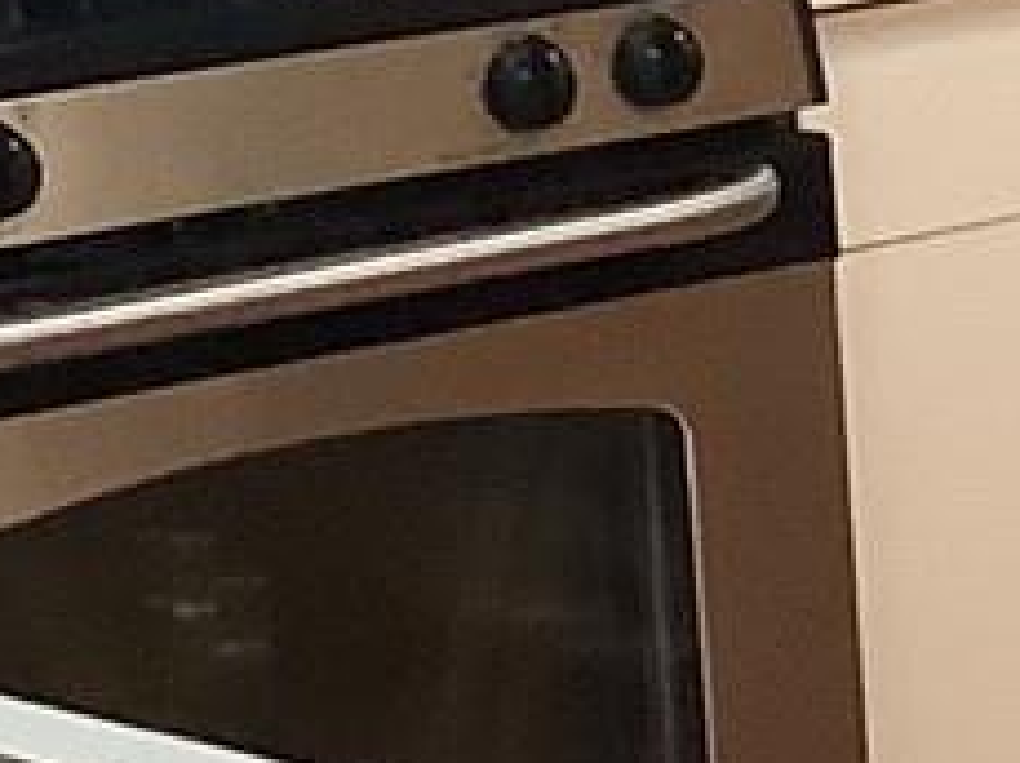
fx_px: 6358
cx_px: 2373
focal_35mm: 216
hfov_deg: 8.5
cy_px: 328
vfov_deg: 6.9
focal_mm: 3.3
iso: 250
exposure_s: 1/60
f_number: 2.4
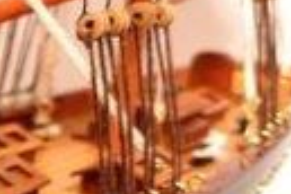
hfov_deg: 16.2
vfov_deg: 12.4
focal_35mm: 108
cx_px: -223
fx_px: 873
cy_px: 239
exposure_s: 1/50
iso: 320
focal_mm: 5.23
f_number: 1.8
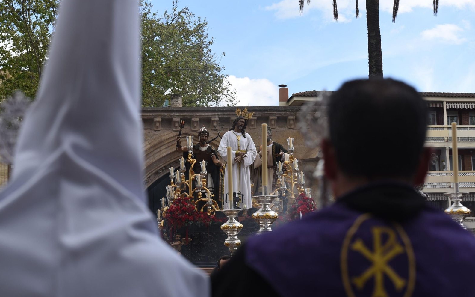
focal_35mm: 72
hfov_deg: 28.6
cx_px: 238
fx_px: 932
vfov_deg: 18.1
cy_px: 153
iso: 110
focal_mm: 70
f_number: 5
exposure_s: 1/250
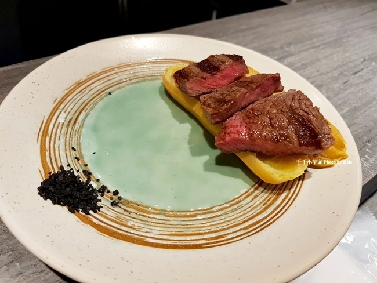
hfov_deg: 67.3
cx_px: 188
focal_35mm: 26
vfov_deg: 53.1
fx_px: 283
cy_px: 142
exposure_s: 1/60
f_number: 1.7
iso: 64
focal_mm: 4.3
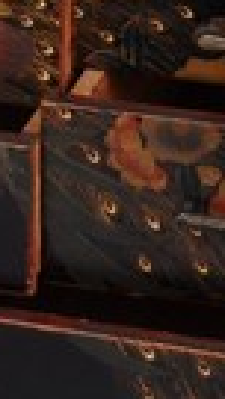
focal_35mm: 343
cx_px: 9
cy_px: 90
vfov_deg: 6.3
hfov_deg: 3.5
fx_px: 3636
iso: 100
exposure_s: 1/125
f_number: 22
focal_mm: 46
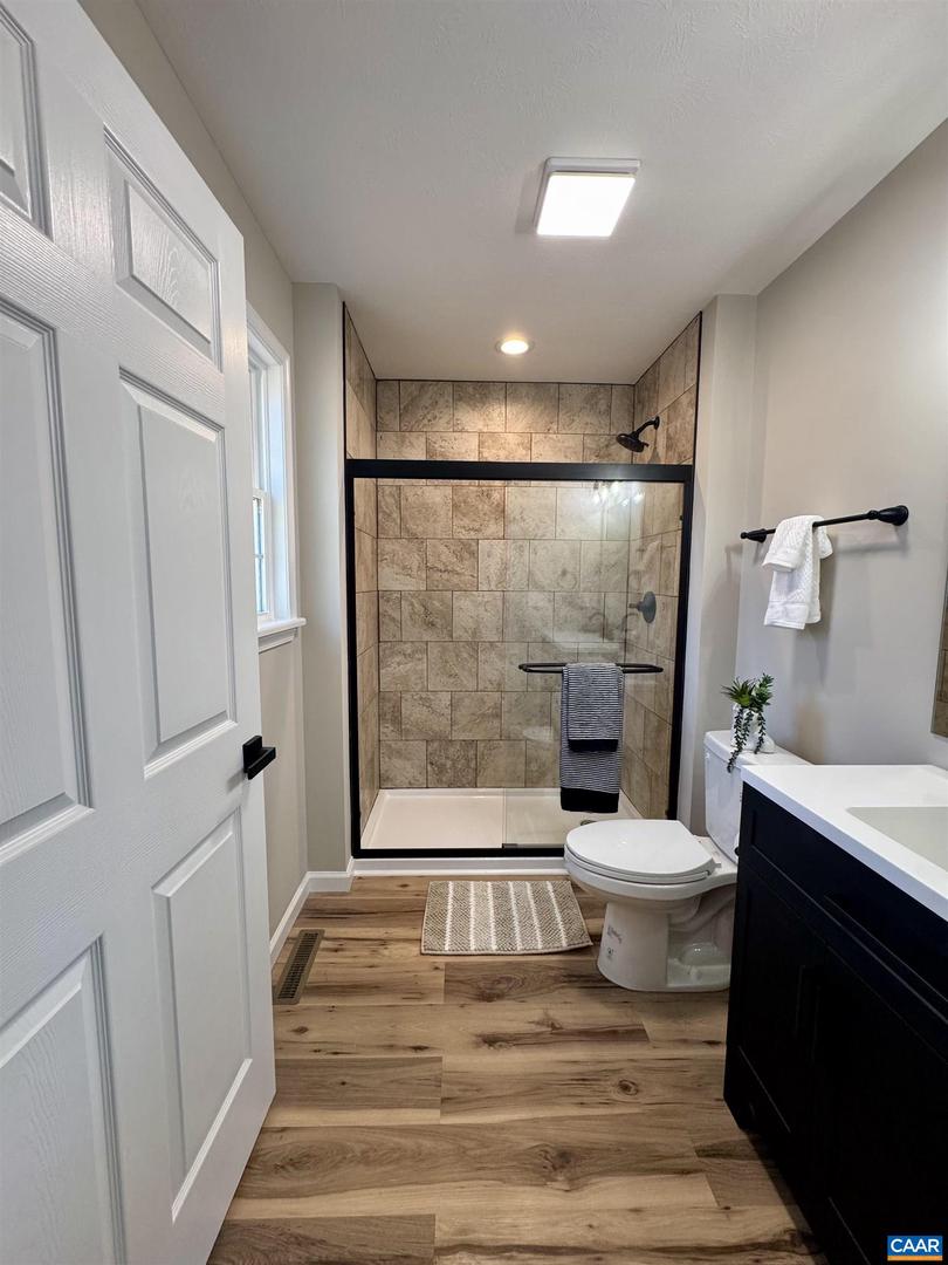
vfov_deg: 102.1
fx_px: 511
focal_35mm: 14
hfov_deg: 85.7
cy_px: 632
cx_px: 474
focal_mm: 2.22
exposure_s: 1/120
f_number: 2.2
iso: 250
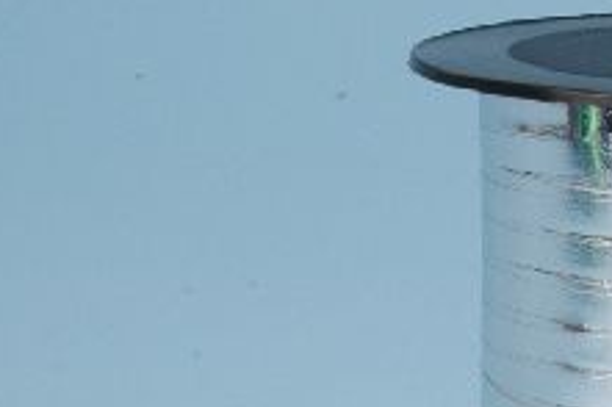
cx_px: 690
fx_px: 2582
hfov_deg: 13.2
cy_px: 485
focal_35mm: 152
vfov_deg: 8.9
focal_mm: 28
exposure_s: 1/800
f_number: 22
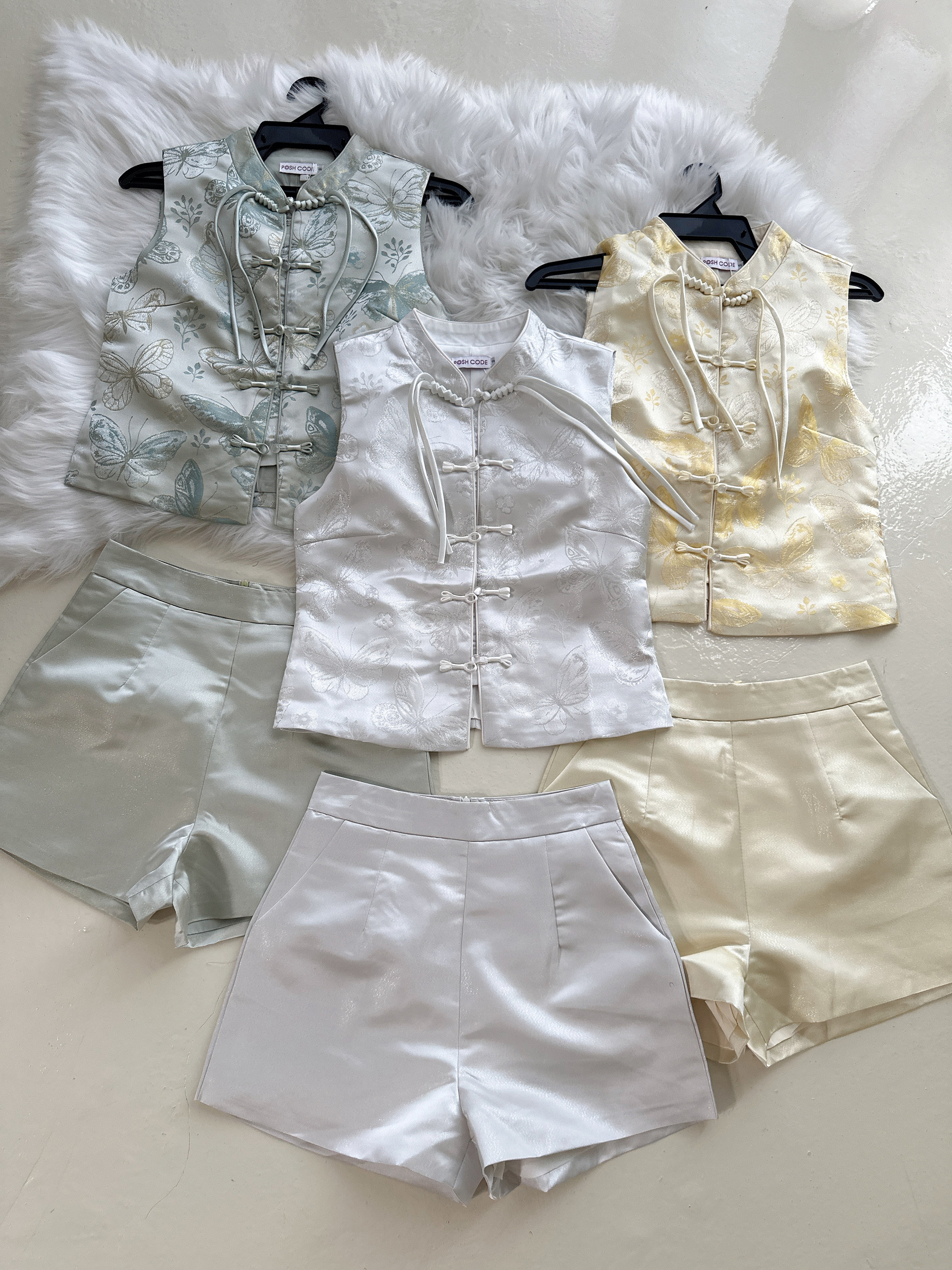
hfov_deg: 56.8
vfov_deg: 71.6
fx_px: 880
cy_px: 635
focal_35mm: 24
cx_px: 476
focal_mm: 6.86
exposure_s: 1/121
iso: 200
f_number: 1.78
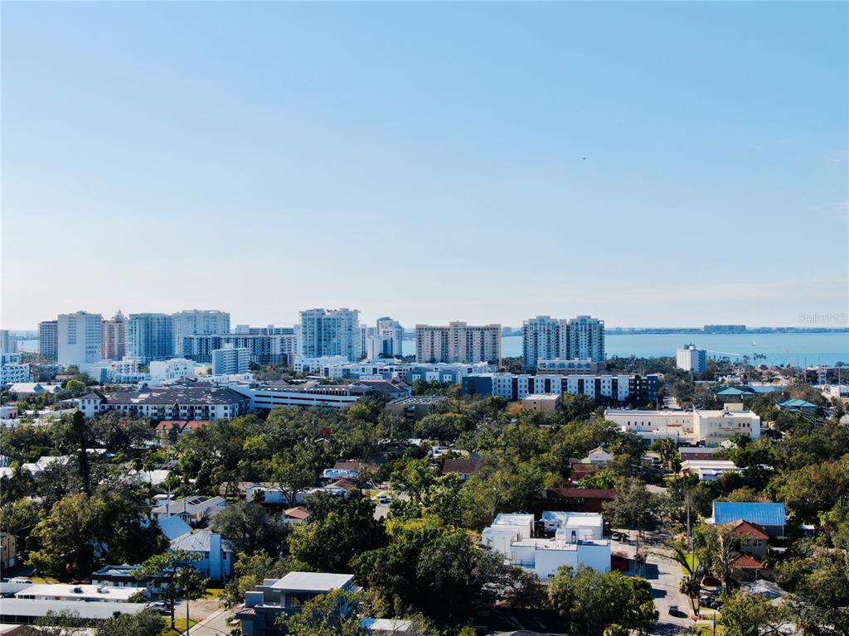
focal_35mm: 48
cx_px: 424
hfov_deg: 39.7
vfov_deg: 30.3
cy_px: 318
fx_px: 1177
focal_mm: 8.6
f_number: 3.8
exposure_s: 1/1250
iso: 100
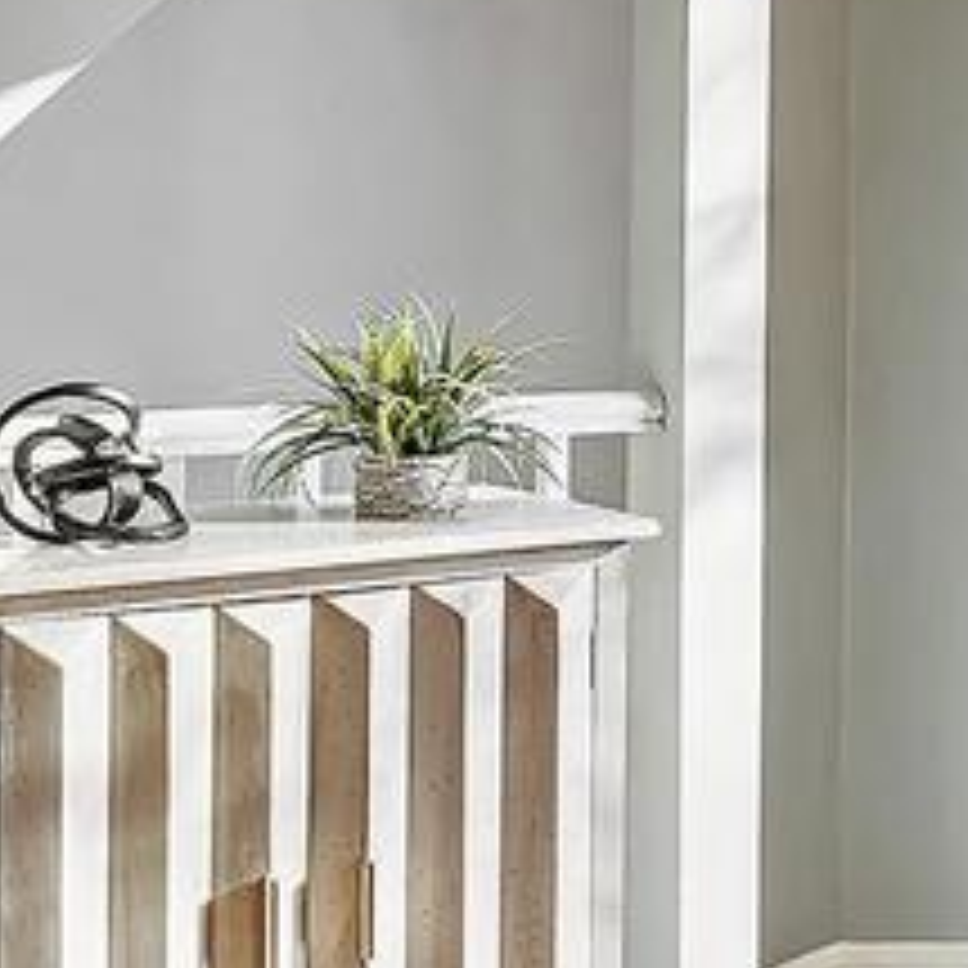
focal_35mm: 91
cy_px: 149
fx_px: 2879
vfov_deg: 18.8
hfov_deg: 17.5
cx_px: 1360
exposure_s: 1/20
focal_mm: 16
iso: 100
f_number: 8
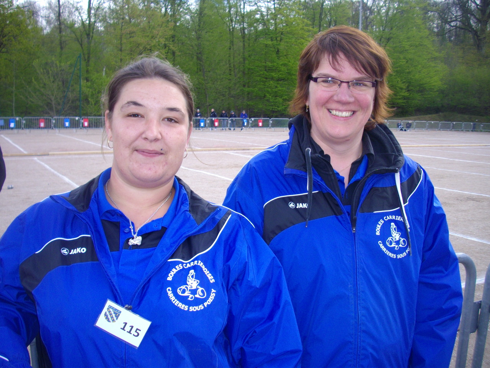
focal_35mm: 37
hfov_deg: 50.1
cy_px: 184
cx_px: 245
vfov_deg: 38.7
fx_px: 524
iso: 100
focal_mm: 6.2
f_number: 2.8
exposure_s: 1/320
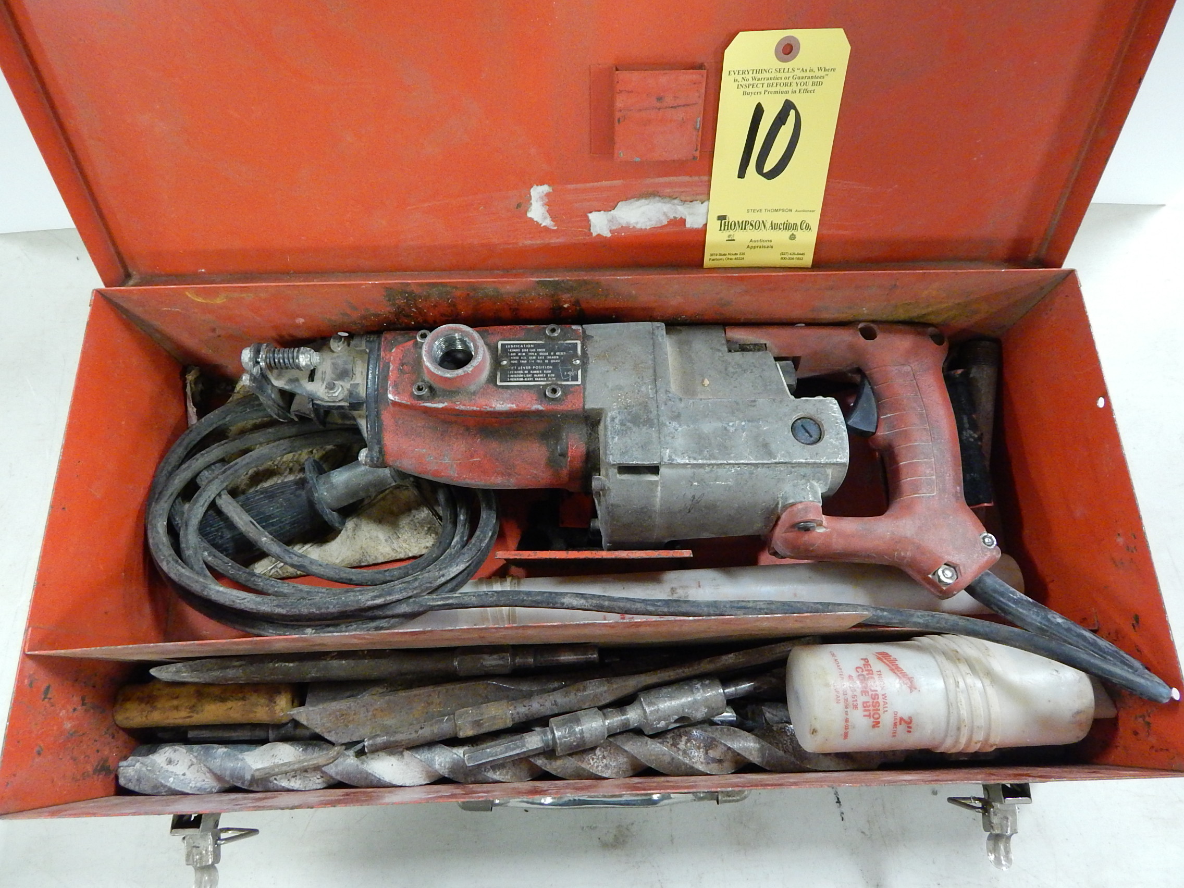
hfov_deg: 73.9
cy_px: 444
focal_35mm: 23
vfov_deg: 58.9
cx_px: 592
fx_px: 787
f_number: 3
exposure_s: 1/13
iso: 200
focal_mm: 4
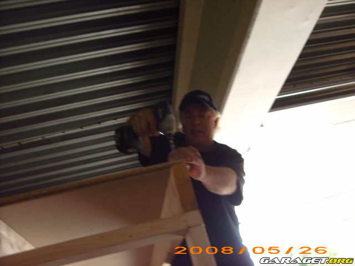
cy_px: 133
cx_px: 178
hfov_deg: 50.1
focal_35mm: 37
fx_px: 379
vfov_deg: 38.7
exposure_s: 1/40
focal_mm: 6.2
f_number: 2.7
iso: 80
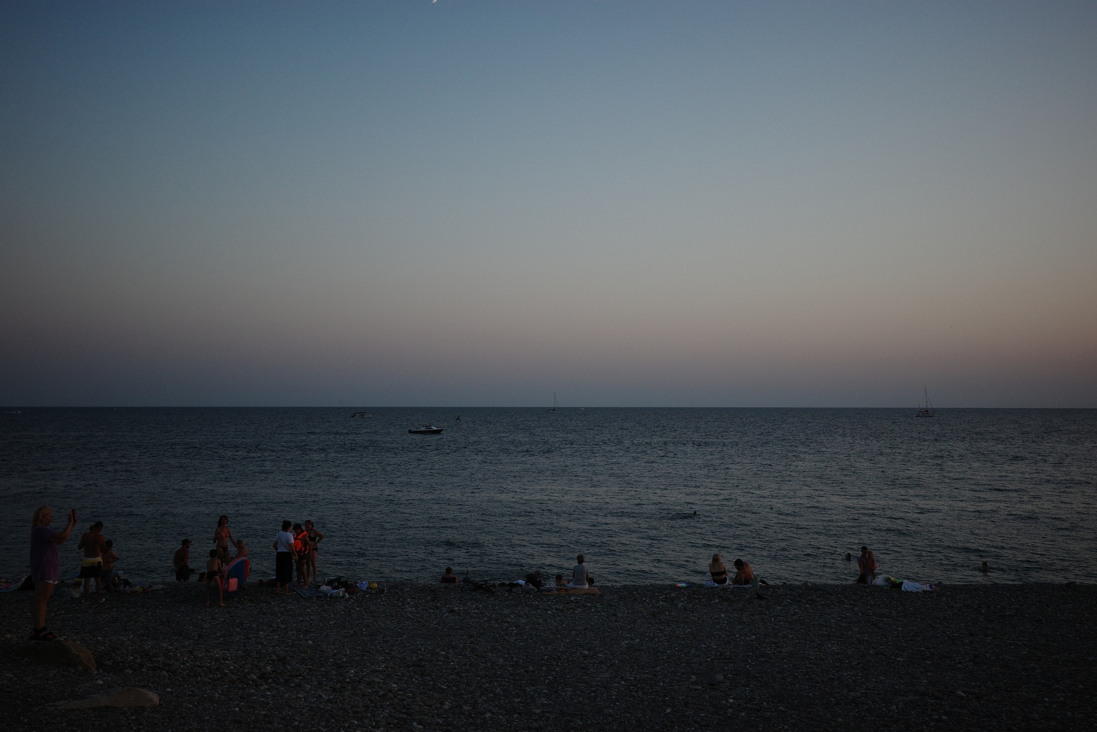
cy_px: 366
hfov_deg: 48.5
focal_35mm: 40
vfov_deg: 33.4
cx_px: 548
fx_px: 1219
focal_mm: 26
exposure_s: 1/320
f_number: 5.6
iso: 400
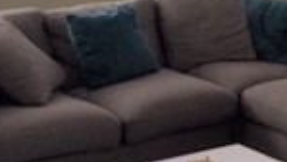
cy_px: 33
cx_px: 241
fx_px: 1036
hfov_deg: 15.6
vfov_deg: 8.9
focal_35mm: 136
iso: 32
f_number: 2.2
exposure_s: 1/284
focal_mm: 4.15
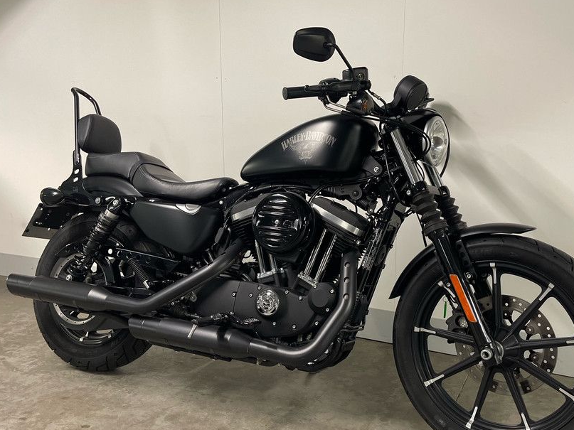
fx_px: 547
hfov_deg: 55.2
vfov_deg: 42.9
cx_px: 321
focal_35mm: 33
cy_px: 230
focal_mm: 5.1
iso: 250
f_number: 1.6
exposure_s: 1/50
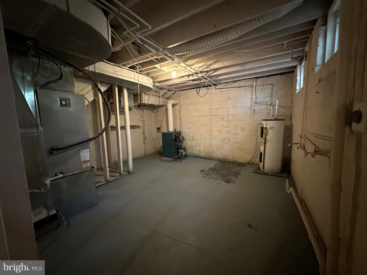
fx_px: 148
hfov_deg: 102.1
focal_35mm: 14
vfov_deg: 85.7
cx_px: 184
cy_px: 138
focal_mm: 2.22
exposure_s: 1/40
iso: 1250
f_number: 2.2
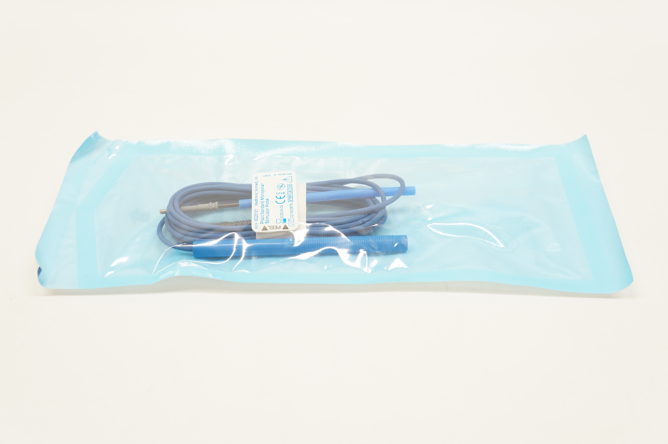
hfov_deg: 46.4
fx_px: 778
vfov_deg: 31.8
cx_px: 334
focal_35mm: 42
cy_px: 222
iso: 400
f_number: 6.3
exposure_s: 1/50
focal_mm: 28
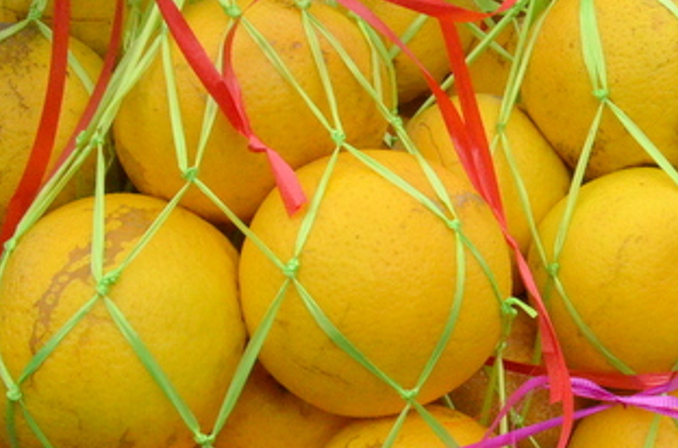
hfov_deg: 23.5
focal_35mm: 77
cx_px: 867
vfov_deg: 17.3
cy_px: 15
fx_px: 1446
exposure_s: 1/1000
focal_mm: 20
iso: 4000
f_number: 16
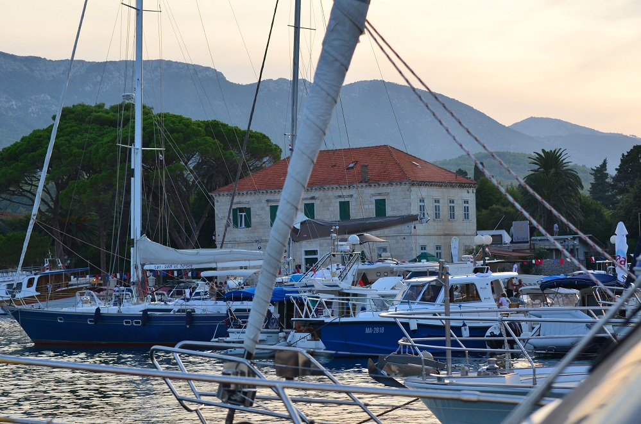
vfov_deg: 13.0
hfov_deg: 19.5
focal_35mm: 105
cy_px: 212
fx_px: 1865
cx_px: 320
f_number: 5.6
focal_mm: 70
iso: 400
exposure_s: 1/500
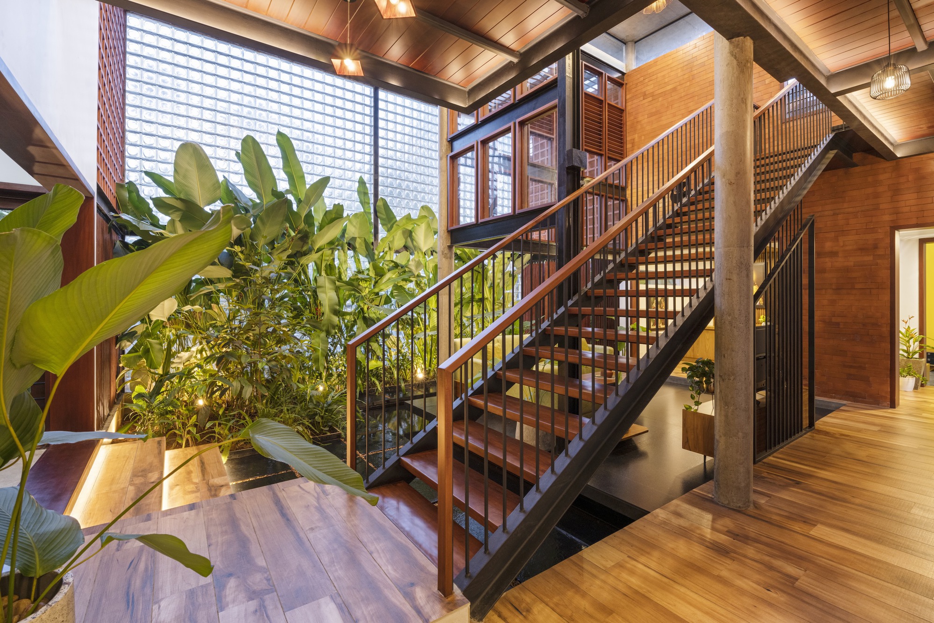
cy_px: 312
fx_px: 415
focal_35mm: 16
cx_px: 467
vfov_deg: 73.8
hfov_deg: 96.7
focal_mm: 16
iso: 320
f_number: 11
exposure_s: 1/6
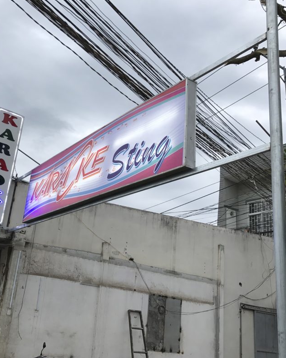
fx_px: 392
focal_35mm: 37
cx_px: 99
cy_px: 179
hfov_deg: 39.7
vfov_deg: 49.1
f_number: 1.8
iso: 25
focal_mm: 3.99
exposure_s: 1/50
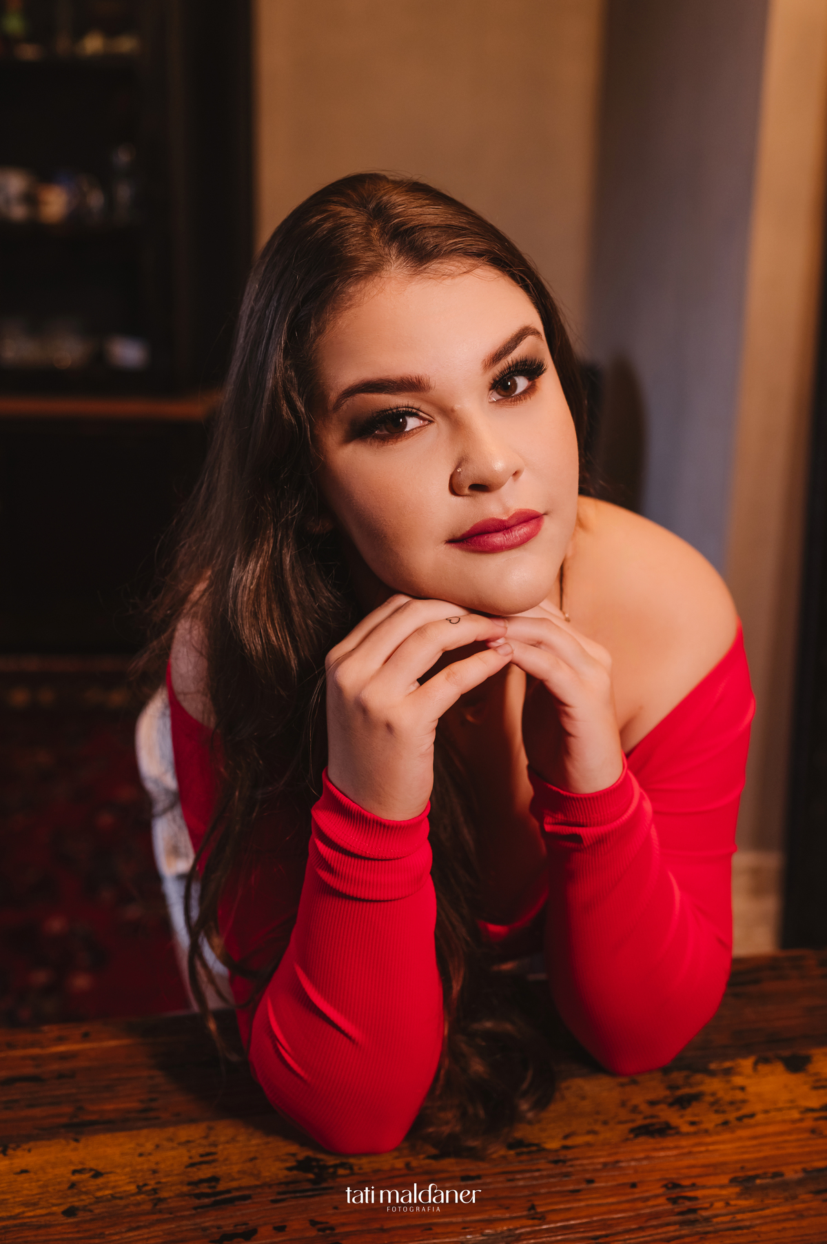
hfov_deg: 37.8
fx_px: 1208
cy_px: 622
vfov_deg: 54.5
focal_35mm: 35
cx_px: 414
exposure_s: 1/200
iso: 800
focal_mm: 35
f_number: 3.2
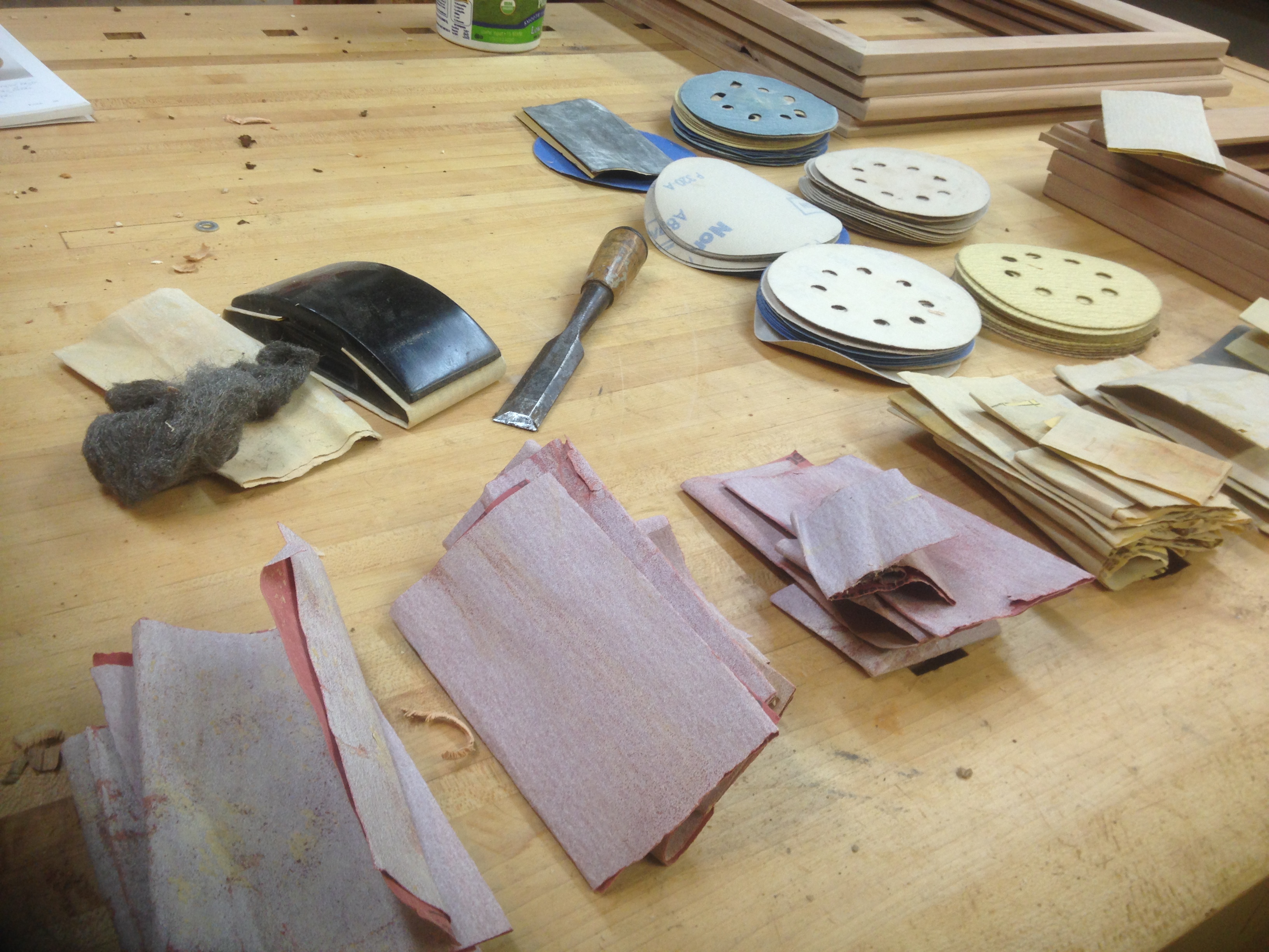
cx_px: 634
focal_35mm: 33
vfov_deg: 42.9
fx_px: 1210
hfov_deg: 55.4
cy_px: 476
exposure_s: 1/20
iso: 64
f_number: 2.4
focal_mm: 4.12
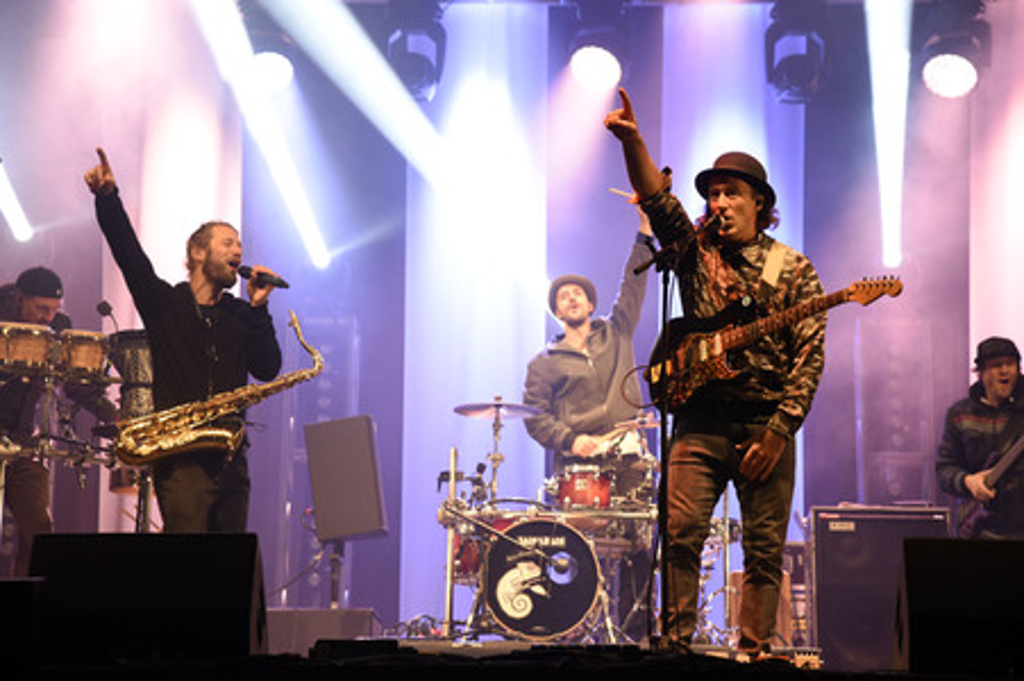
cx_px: 512
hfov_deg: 22.2
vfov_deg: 14.8
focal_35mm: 92
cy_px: 340
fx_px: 2615
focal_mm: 92
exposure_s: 1/100
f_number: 5.6
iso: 1600
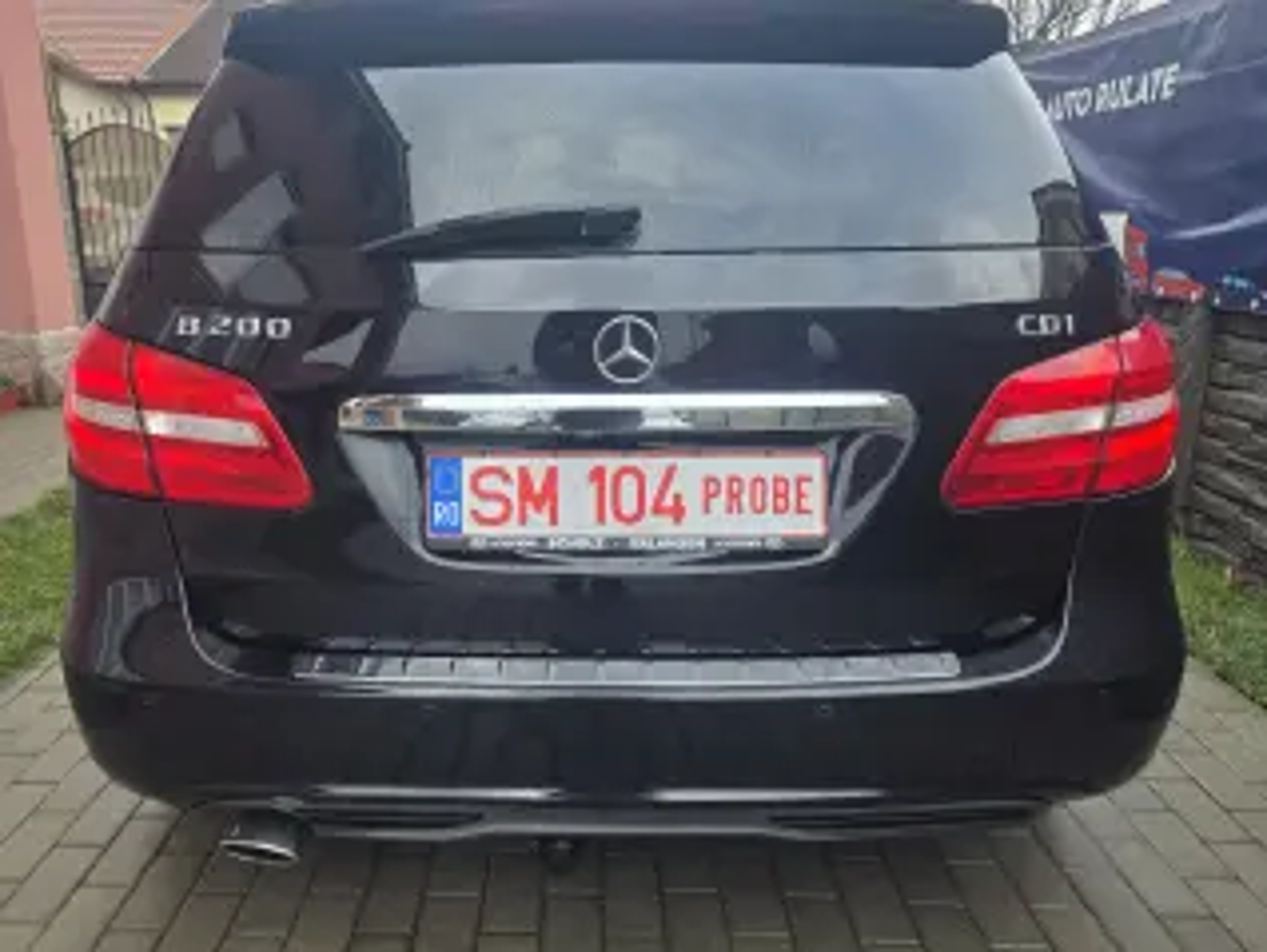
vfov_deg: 53.1
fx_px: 952
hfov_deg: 67.1
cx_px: 574
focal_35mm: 26
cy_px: 470
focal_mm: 6.3
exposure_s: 1/359
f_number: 1.7
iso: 64
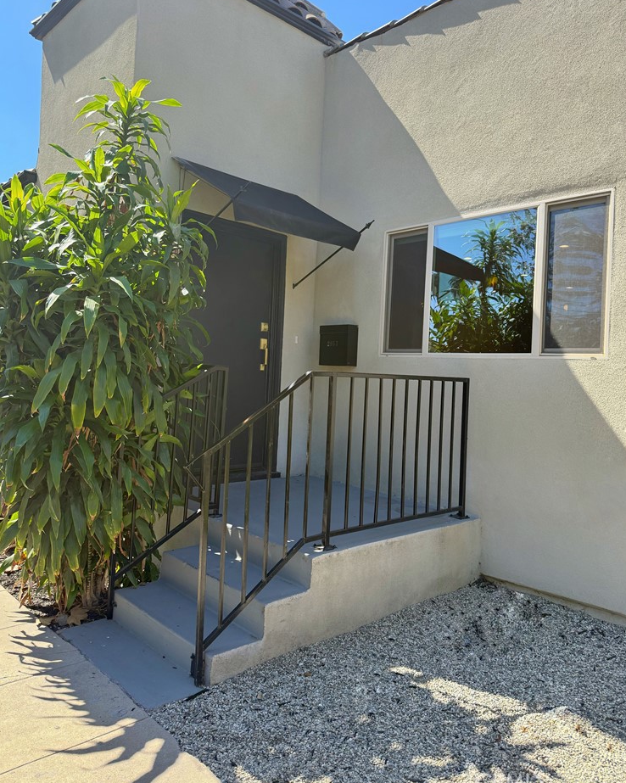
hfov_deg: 54.9
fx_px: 602
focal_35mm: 26
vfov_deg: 65.9
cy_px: 359
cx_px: 311
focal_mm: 6.76
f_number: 1.78
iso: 100
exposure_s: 1/1522
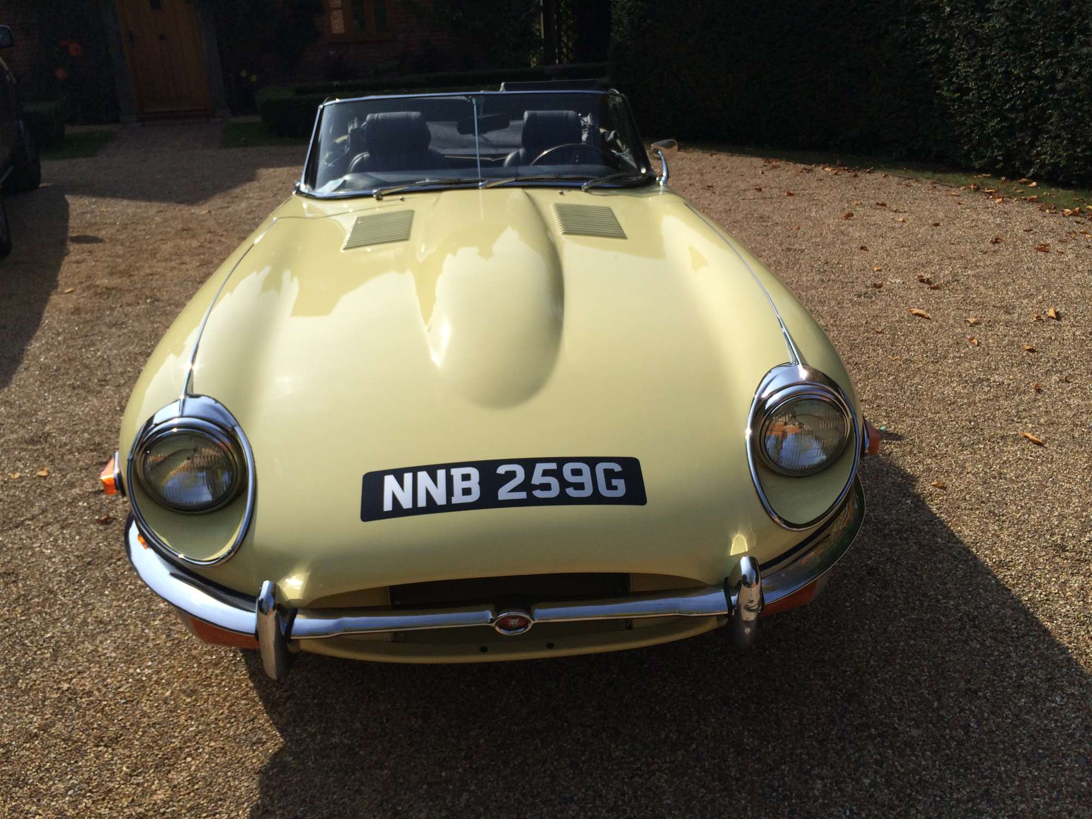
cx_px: 546
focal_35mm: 30
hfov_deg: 60.0
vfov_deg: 46.8
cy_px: 410
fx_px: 946
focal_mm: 4.12
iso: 40
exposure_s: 1/4566
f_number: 2.2
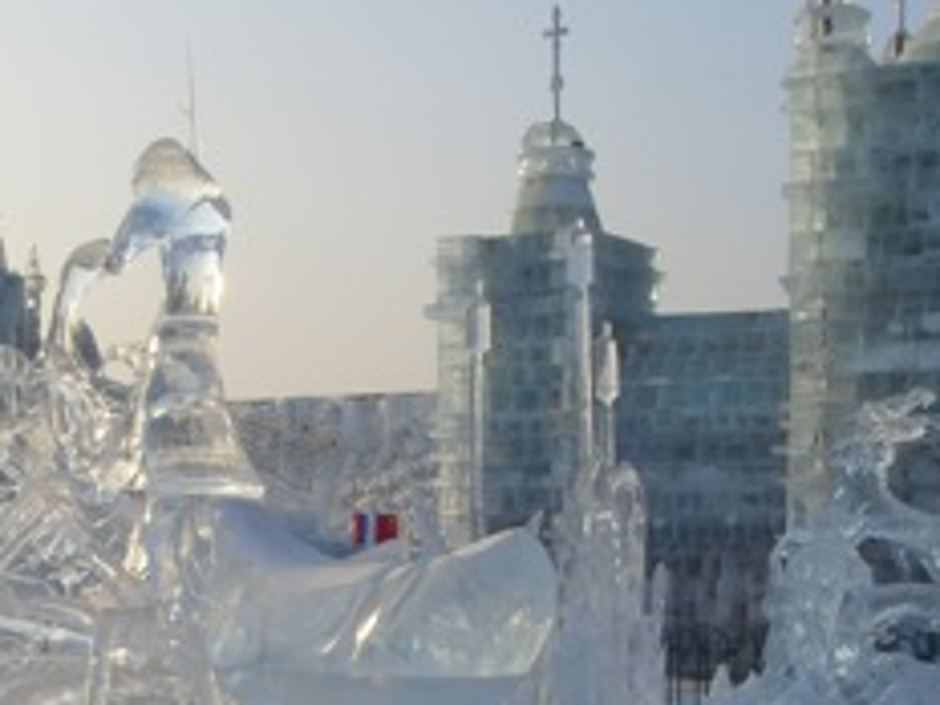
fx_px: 2009
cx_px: 304
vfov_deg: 19.7
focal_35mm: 74
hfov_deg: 26.2
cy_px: 583
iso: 80
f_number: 6.2
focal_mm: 6.6
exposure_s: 1/250
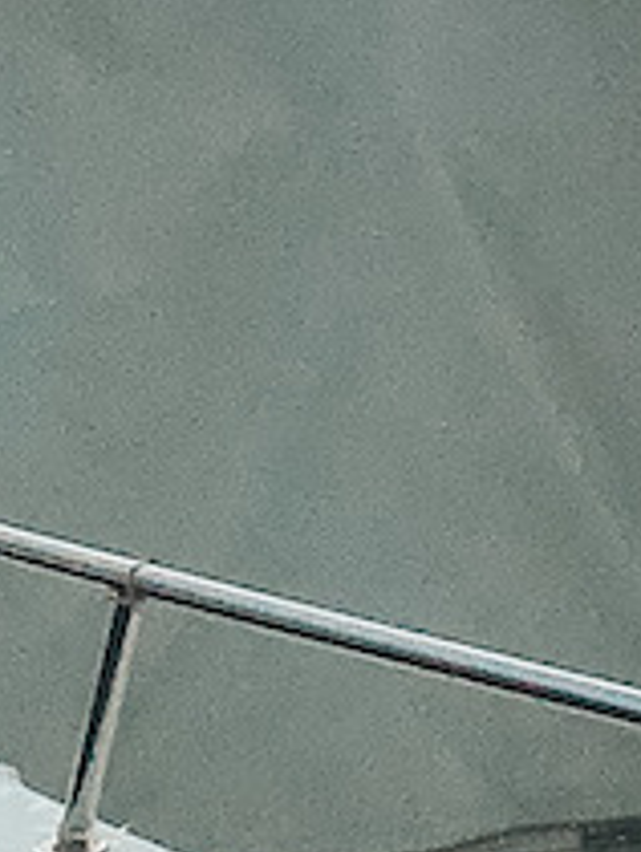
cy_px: -1108
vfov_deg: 8.6
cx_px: 1079
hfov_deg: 6.8
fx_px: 5248
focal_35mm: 213
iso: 20
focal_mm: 3.99
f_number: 1.8
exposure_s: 1/850
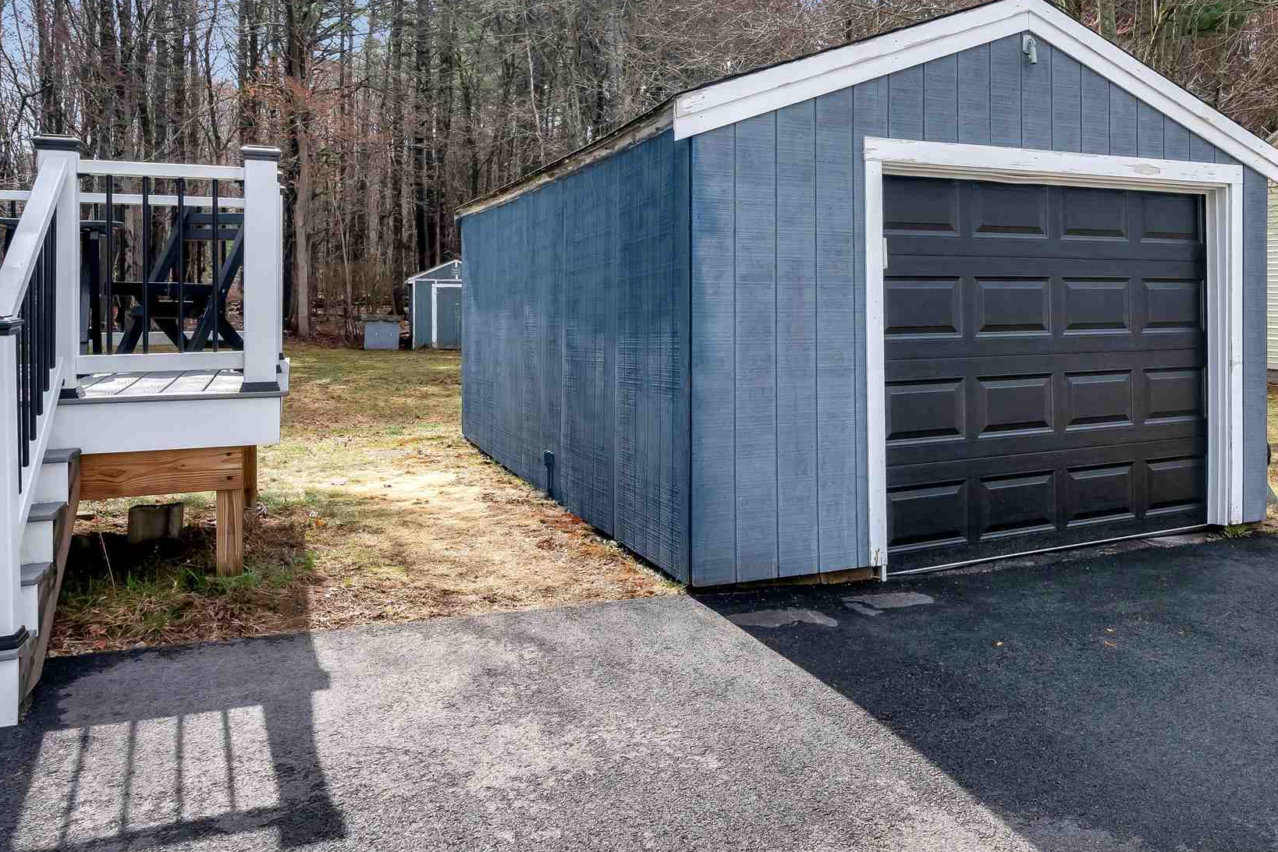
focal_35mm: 30
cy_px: 326
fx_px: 1065
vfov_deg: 43.3
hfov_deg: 59.4
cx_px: 917
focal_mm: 16
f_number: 8
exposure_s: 1/750
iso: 800
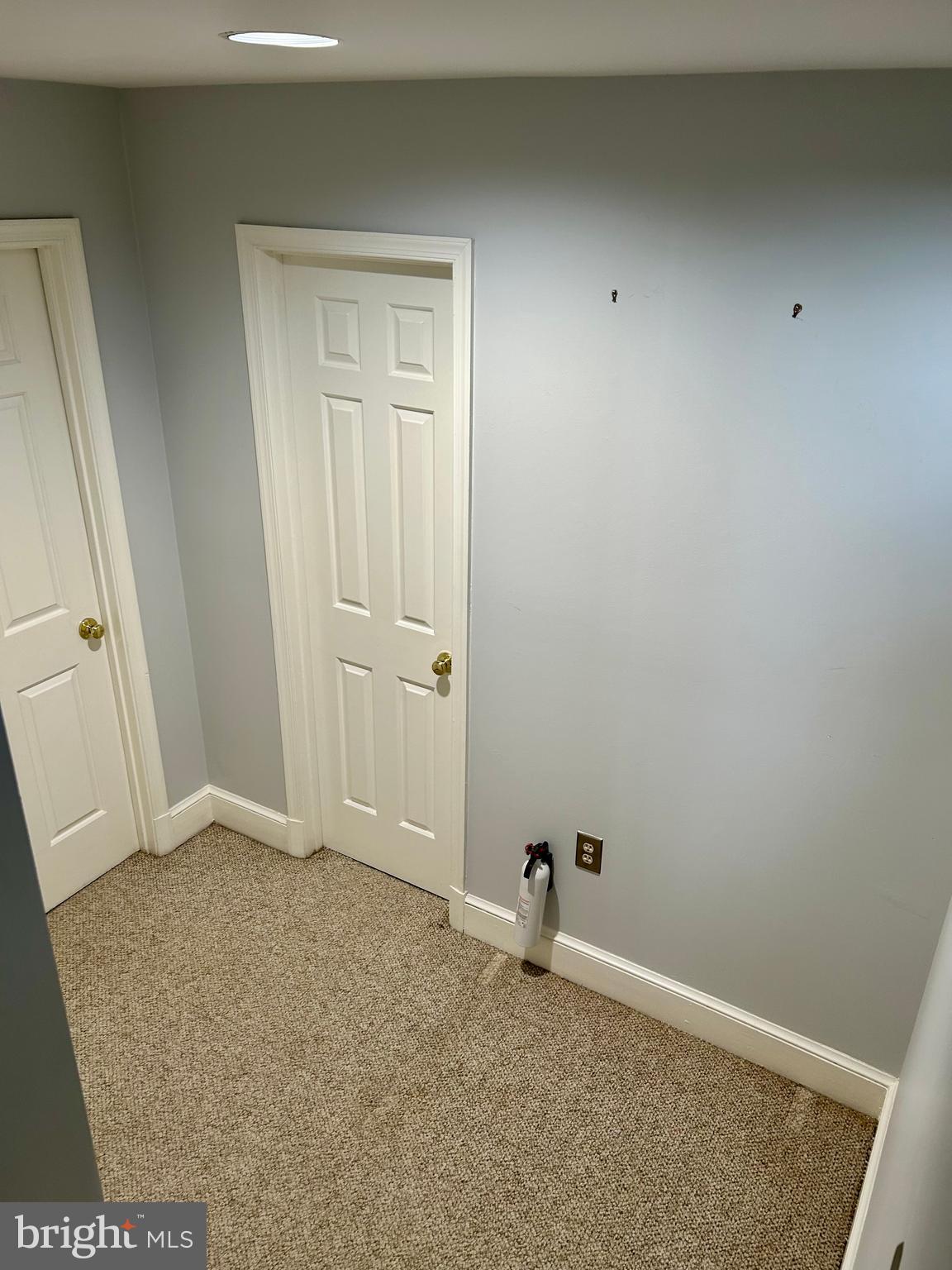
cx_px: 476
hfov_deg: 53.1
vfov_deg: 67.3
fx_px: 953
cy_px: 635
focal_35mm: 26
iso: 100
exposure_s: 1/60
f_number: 1.5
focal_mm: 5.7
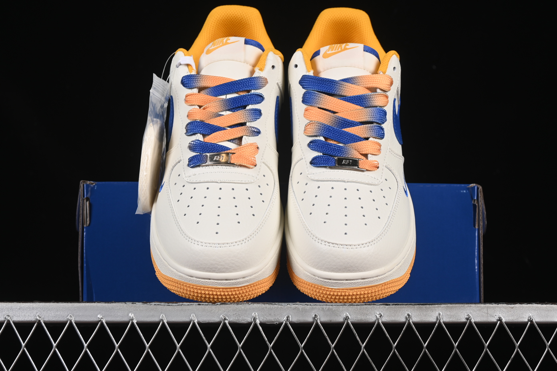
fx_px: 1160
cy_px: 186
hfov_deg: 27.0
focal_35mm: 75
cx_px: 278
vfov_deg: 18.2
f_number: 8
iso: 160
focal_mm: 50
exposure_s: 1/80
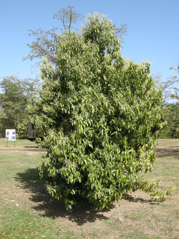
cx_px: 90
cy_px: 120
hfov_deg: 40.7
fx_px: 241
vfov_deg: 52.6
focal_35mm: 35
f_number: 4.8
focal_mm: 7.5
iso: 64
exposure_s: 1/199
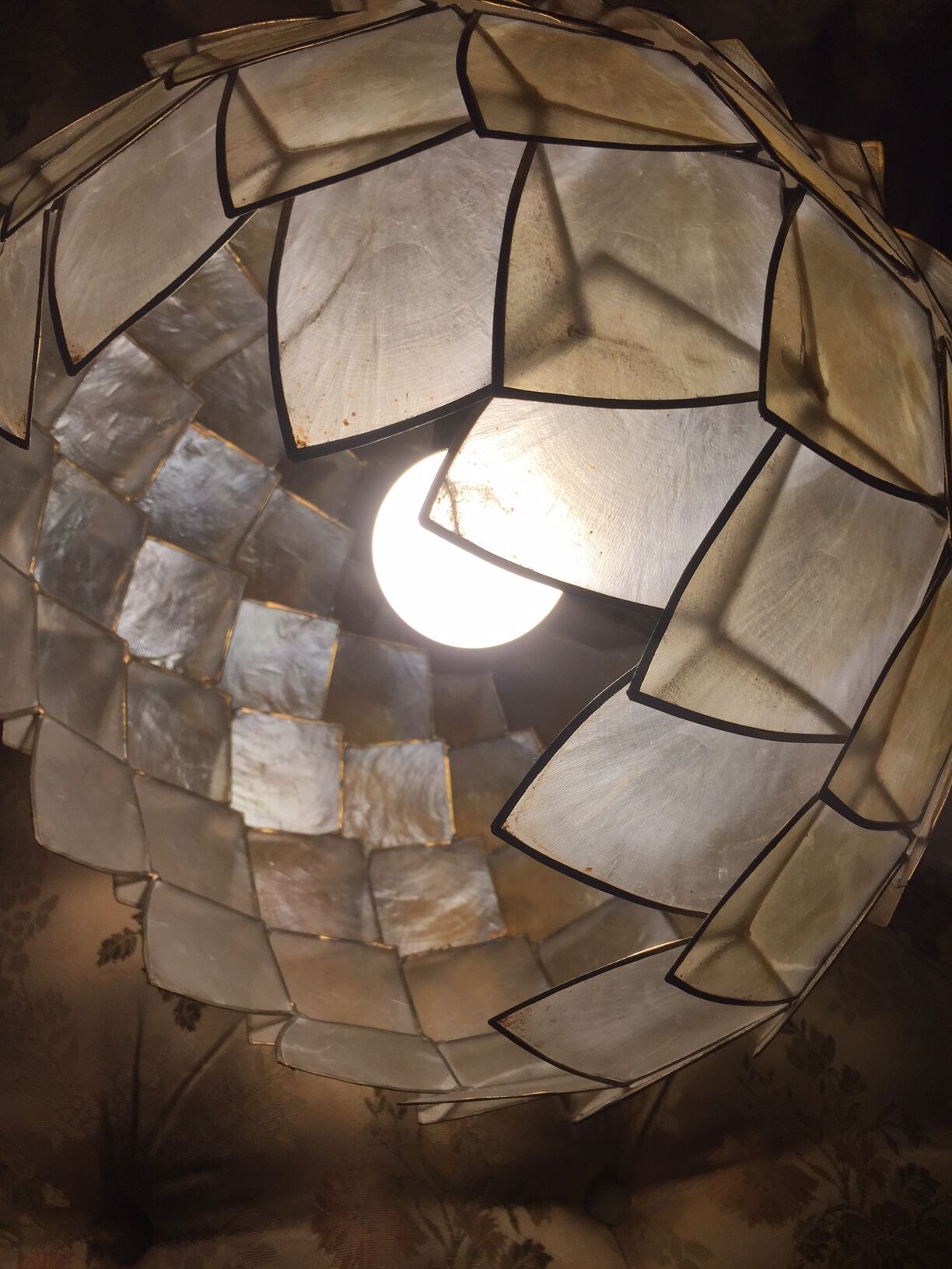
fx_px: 1063
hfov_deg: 48.2
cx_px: 476
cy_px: 634
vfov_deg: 61.7
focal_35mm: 29
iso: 32
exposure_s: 1/395
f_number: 2.2
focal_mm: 4.15
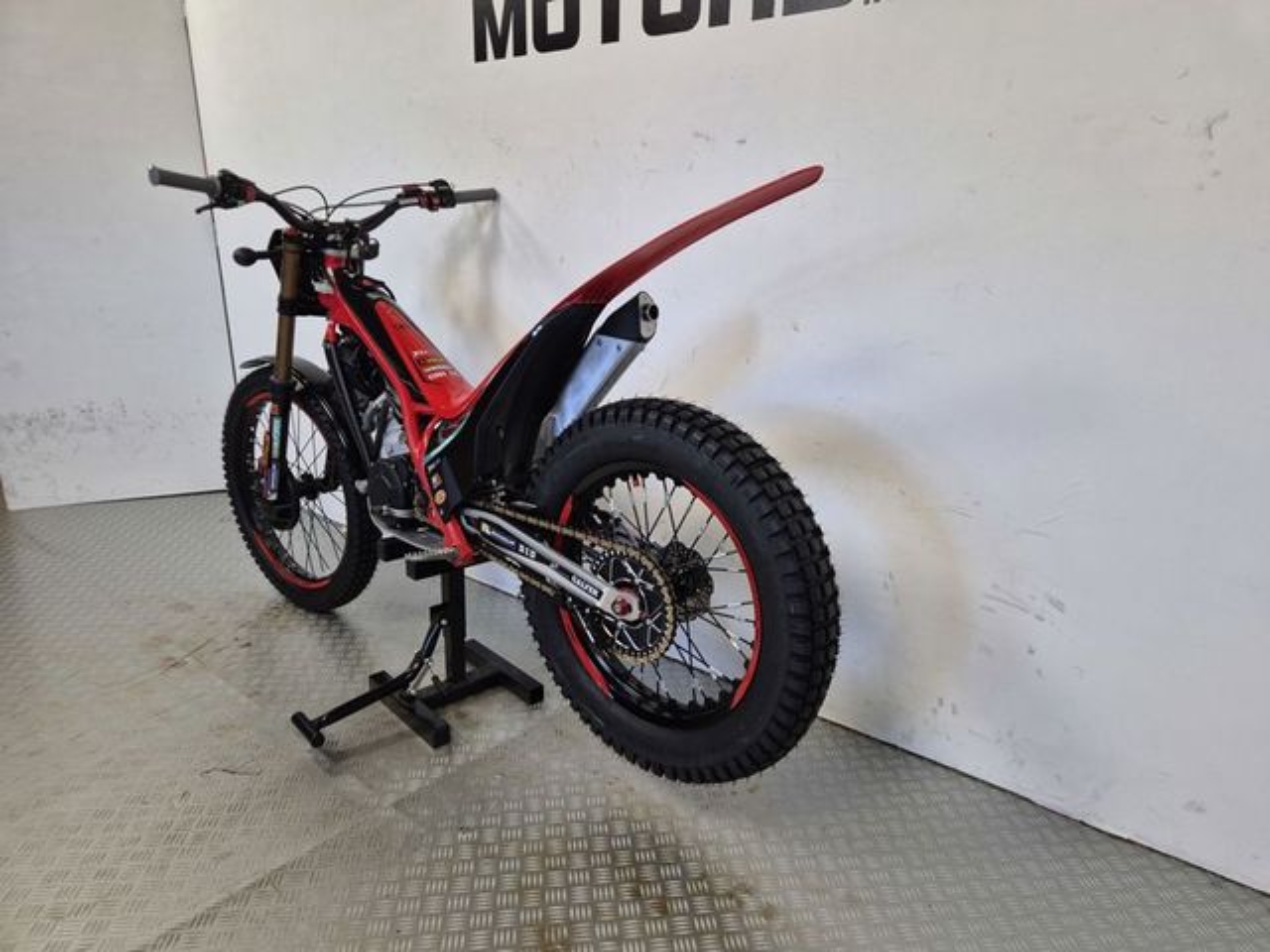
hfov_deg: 73.9
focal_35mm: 23
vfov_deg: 58.9
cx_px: 635
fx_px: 844
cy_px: 476
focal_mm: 5.4
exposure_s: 1/100
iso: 200
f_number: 1.8
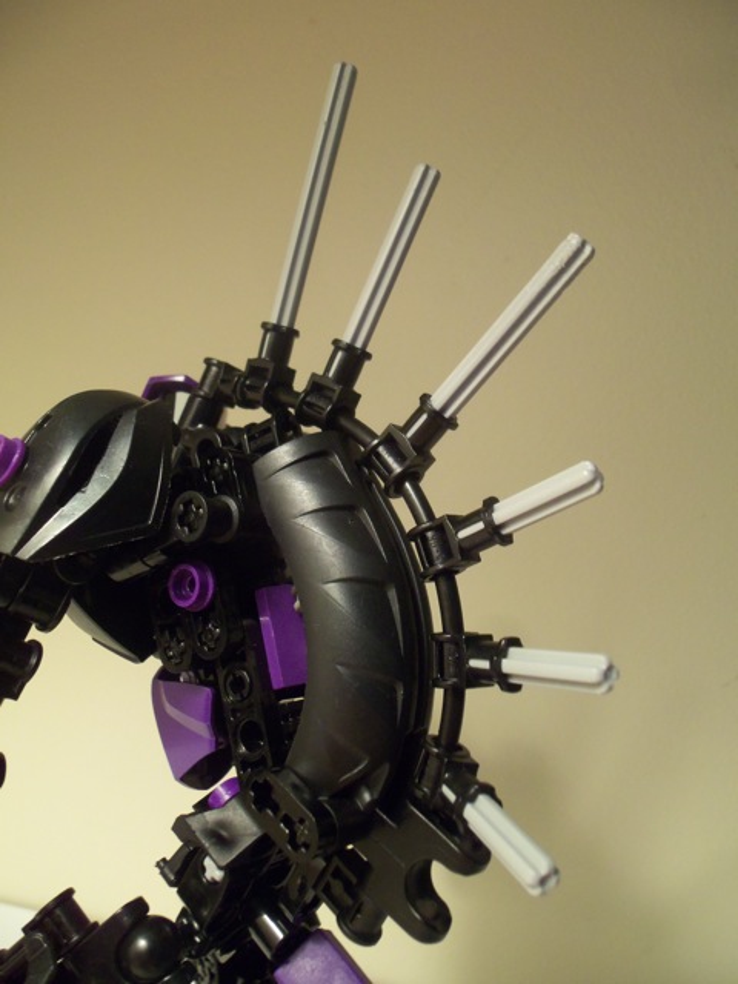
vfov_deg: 61.7
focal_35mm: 29
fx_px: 824
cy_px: 492
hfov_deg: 48.2
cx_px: 369
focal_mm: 5.2
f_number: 3.4
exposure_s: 1/30
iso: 160
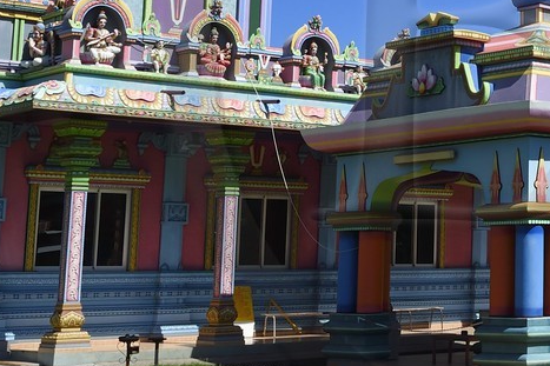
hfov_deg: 21.4
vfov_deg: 15.2
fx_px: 1359
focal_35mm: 89
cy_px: 28
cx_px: 643
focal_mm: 26
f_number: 11
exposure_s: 1/250
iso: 200
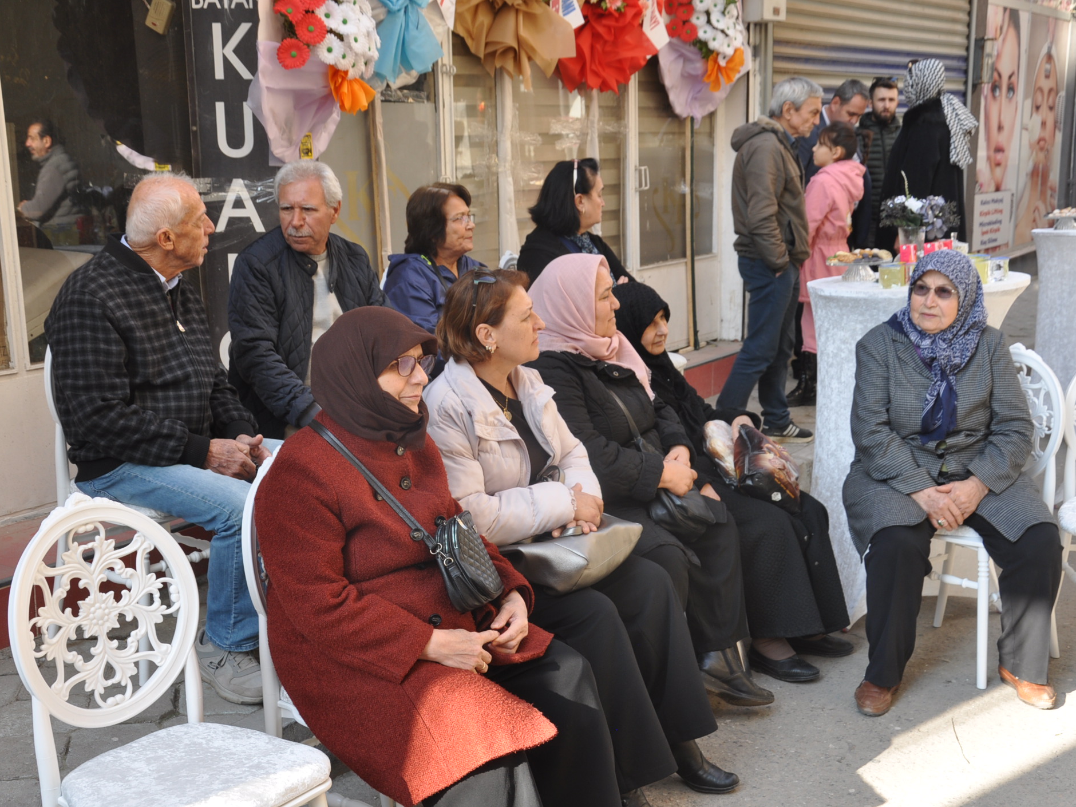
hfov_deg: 41.2
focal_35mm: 46
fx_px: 1430
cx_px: 508
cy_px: 400
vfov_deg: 31.5
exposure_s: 1/50
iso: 200
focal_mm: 28
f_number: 7.1
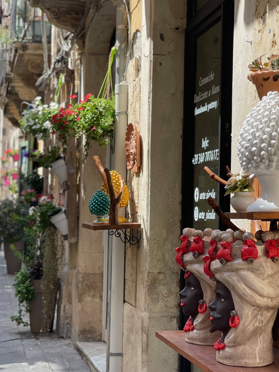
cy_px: 186
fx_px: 806
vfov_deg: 26.0
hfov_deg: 19.6
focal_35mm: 75
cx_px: 148
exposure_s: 1/445
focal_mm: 7.5
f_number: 2.2
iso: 32
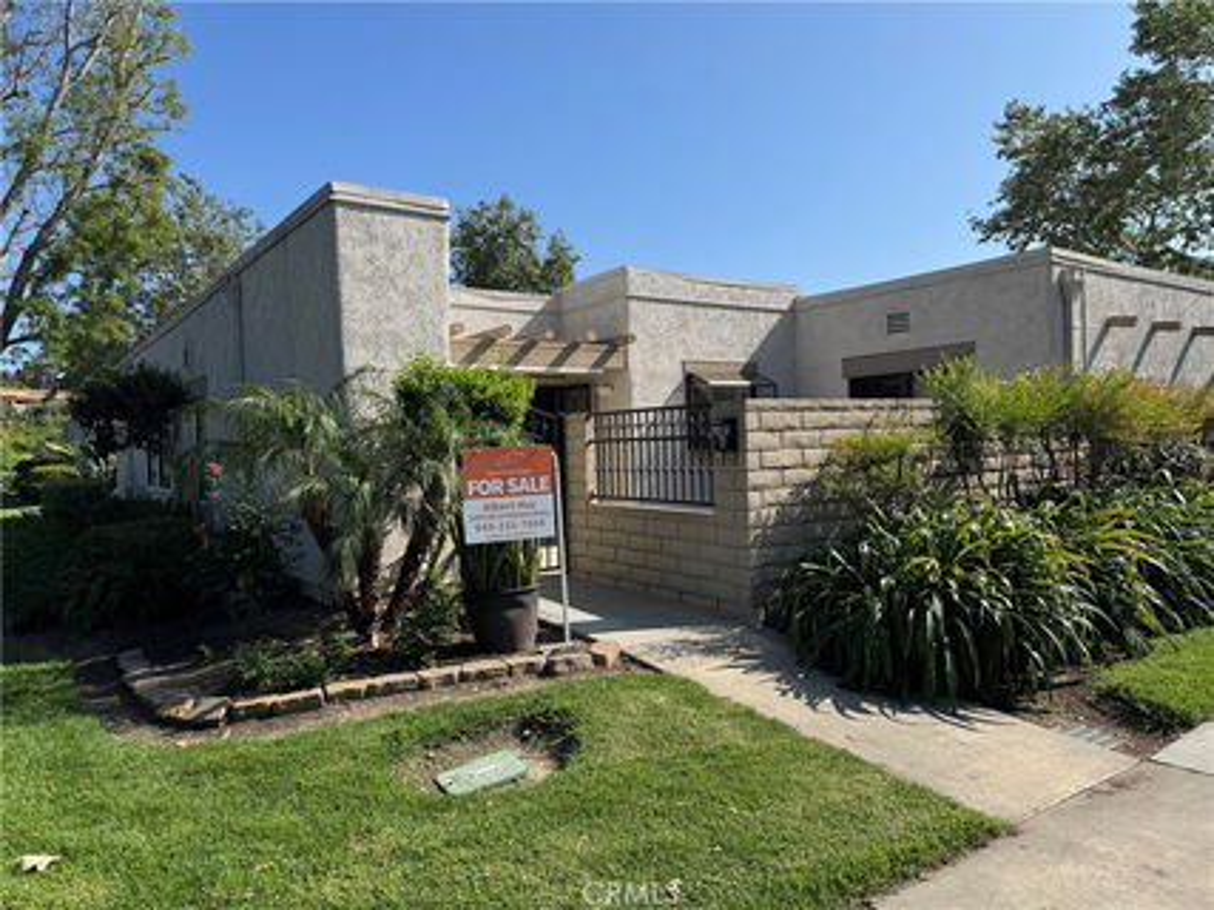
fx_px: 841
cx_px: 607
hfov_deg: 71.6
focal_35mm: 24
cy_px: 455
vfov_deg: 56.8
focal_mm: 6.76
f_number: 1.78
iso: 80
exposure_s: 1/4049
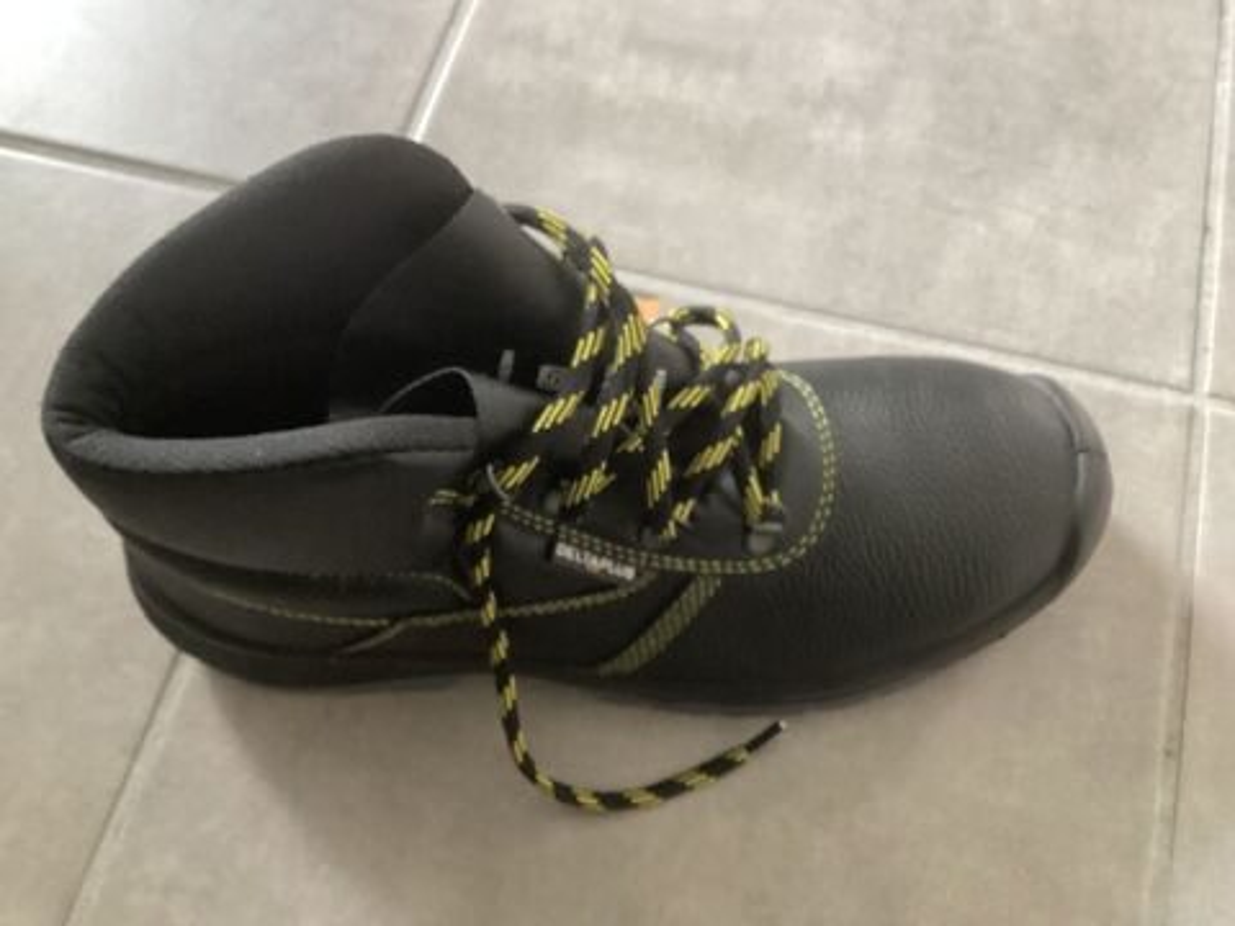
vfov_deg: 45.4
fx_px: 1106
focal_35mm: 31
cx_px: 618
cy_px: 463
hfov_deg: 58.4
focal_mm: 3.3
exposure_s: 1/25
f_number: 2.4
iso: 400
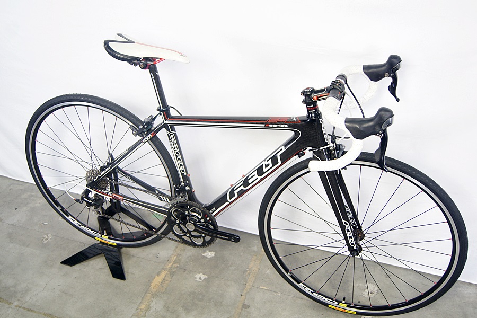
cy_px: 159
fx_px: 477
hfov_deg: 53.1
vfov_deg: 36.9
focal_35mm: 36
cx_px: 238
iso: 320
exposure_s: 1/50
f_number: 4
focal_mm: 24
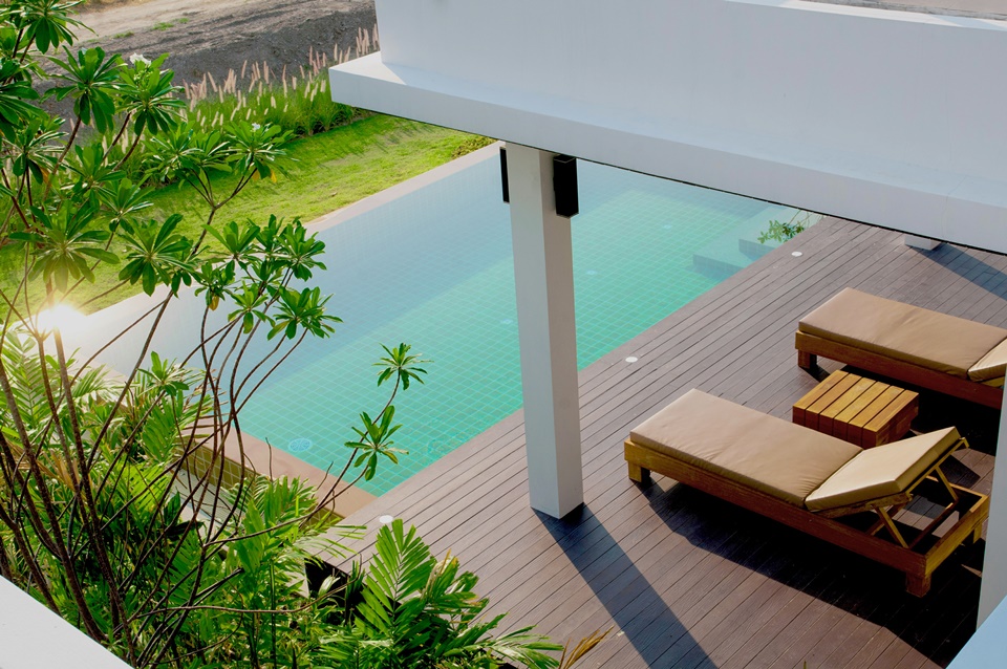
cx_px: 504
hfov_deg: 41.2
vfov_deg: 28.0
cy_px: 334
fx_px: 1341
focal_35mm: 48
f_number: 11
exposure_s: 1/200
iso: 200
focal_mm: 32
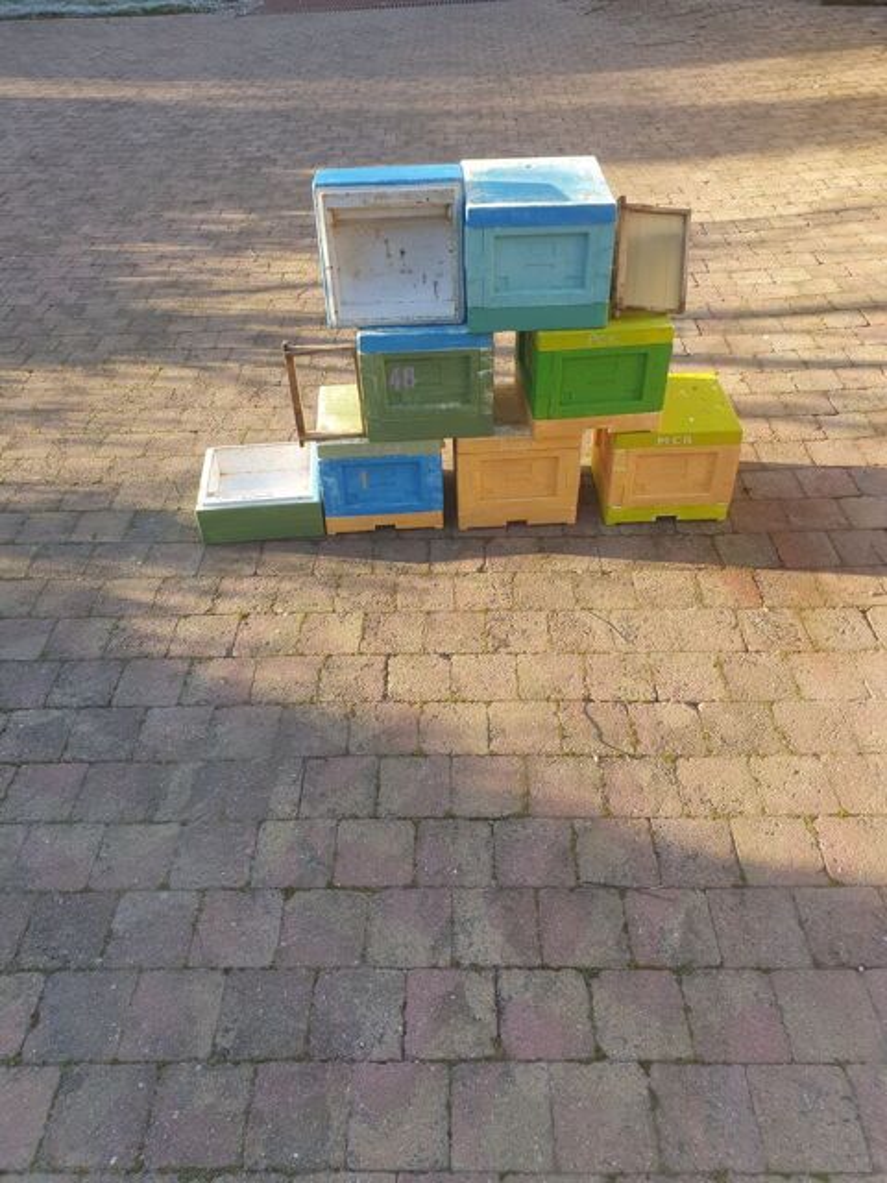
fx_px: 888
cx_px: 444
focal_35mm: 26
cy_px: 592
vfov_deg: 67.3
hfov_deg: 53.1
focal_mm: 4.32
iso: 50
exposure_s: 1/216
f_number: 2.4
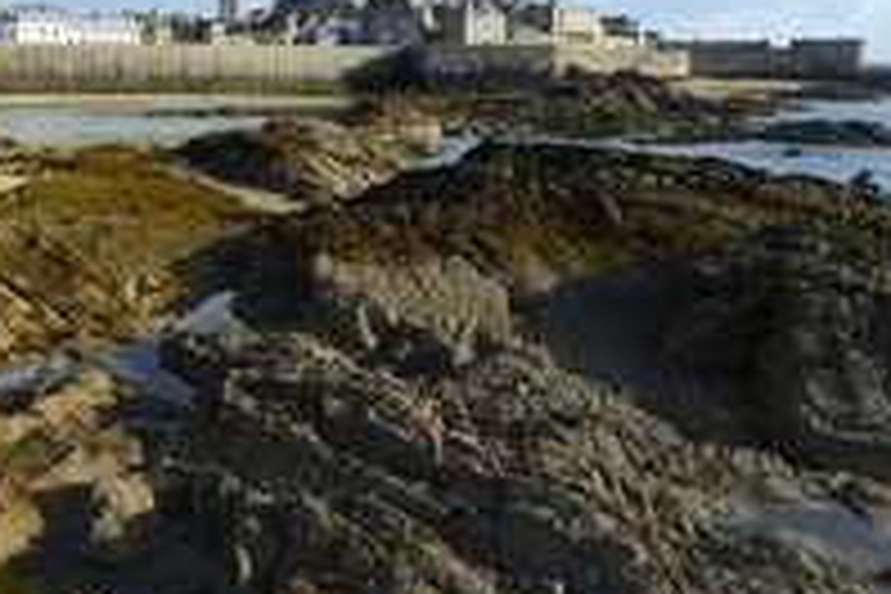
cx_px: 90
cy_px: 135
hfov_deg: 49.7
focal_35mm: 34
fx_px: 841
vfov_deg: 37.7
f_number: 13
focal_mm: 16
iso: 200
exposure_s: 1/200
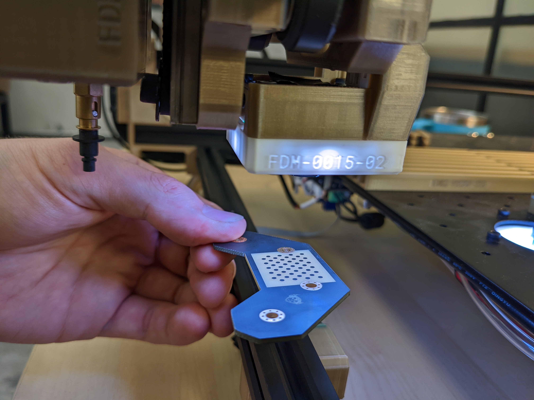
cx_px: 267
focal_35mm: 27
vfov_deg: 51.4
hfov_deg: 65.3
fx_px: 417
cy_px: 200
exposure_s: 1/60
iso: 47
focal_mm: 4.38
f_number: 1.73
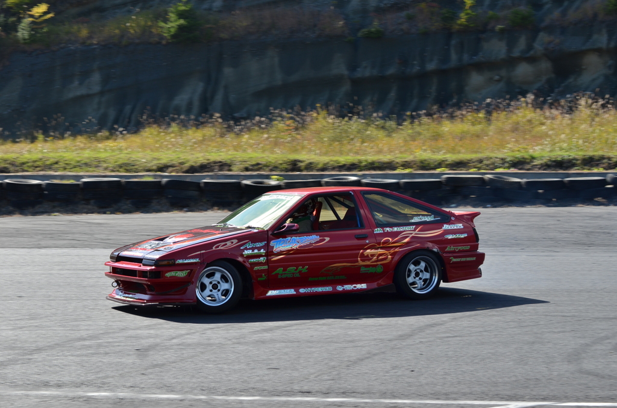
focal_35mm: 105
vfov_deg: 13.0
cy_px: 204
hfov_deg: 19.5
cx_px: 308
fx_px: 1796
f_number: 7.1
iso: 200
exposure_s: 1/500
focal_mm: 70
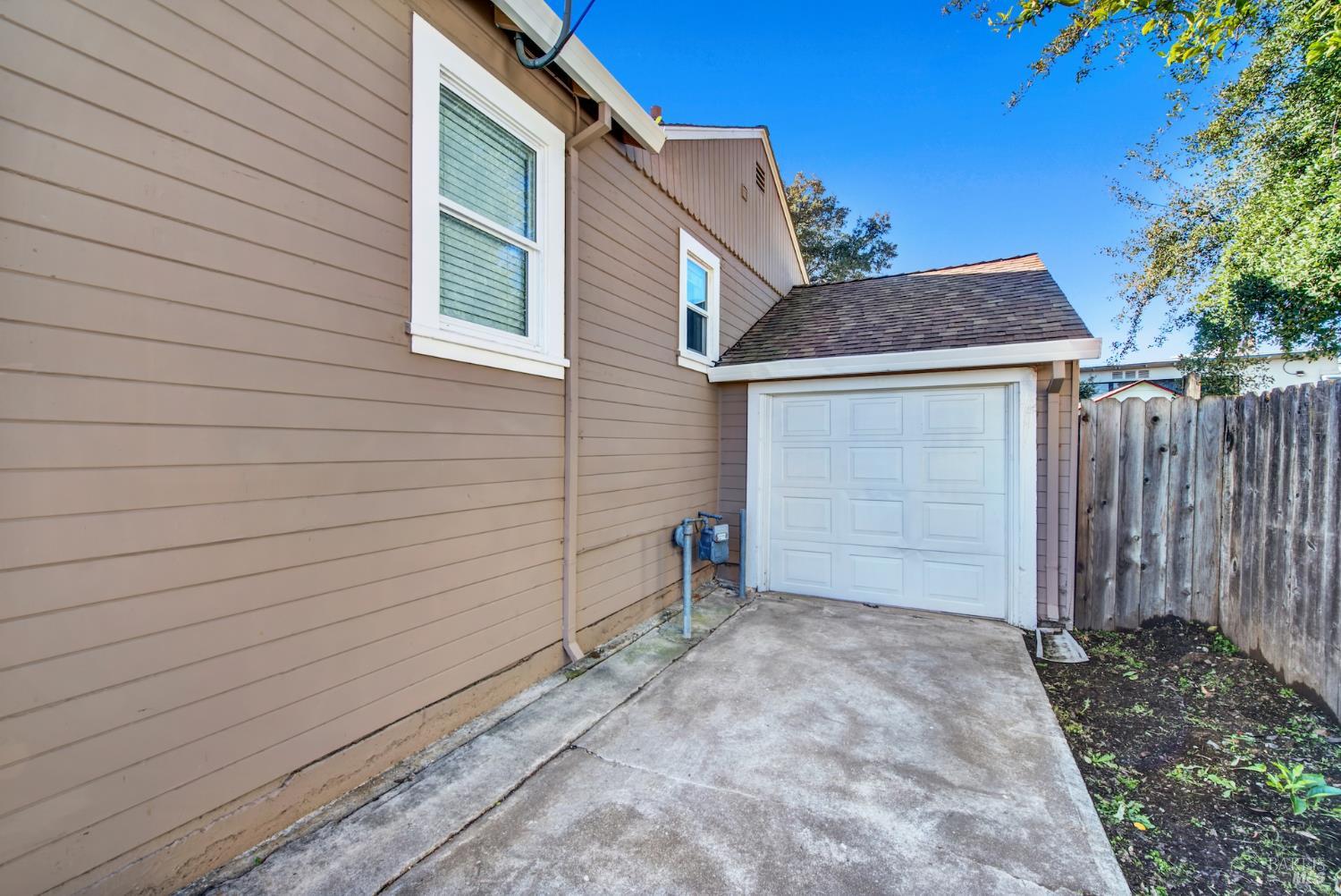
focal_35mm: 14
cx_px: 670
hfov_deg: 104.2
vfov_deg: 81.3
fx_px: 522
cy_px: 448
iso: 100
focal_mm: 14
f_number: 14
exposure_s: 1/20
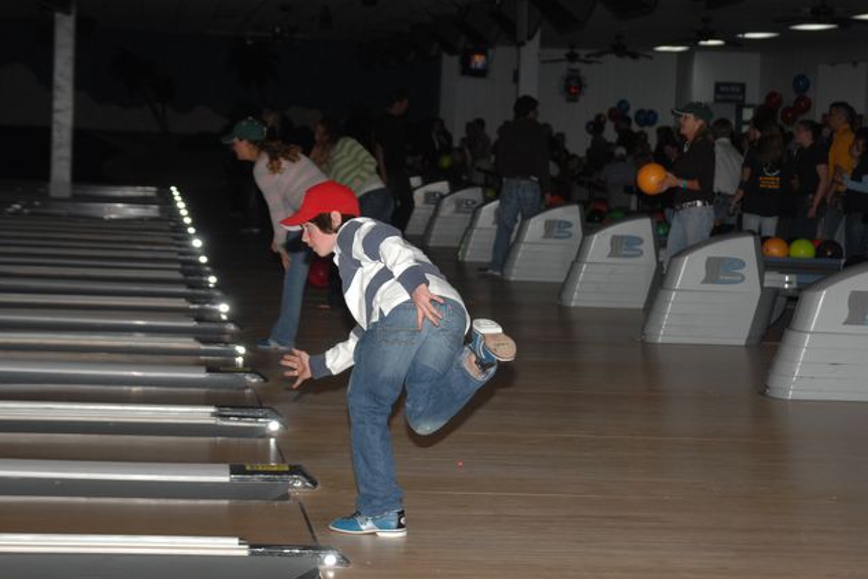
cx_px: 431
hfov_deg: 19.3
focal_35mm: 106
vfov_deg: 12.9
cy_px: 290
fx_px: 2556
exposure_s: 1/125
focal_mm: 70
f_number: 4.8
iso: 400
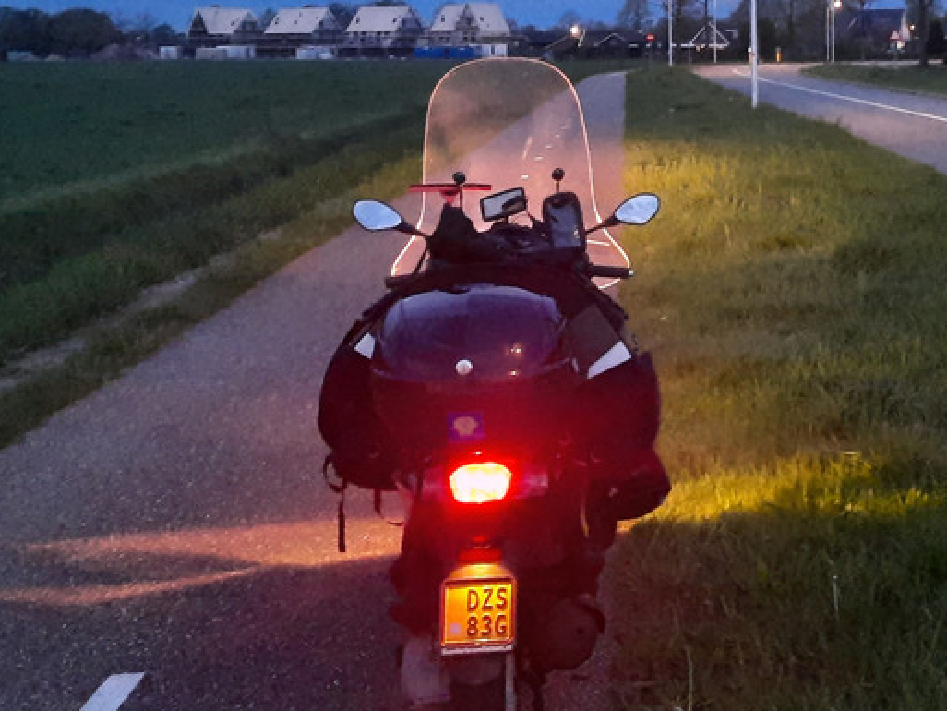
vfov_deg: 27.3
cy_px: 103
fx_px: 1423
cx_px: 723
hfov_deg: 35.9
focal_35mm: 52
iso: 1250
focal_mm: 4.6
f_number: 2
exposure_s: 1/20
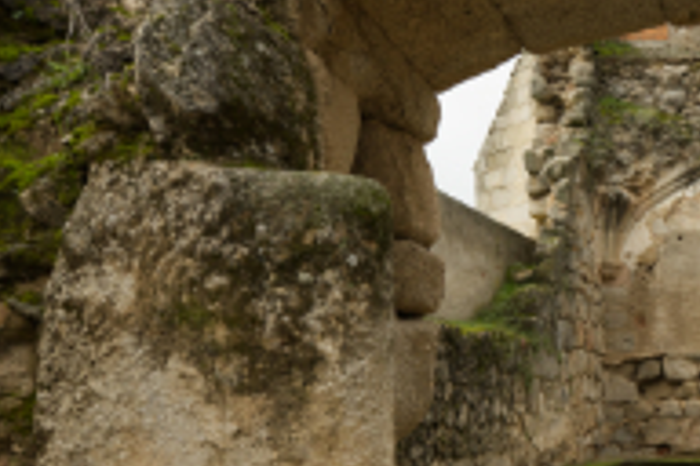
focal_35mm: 51
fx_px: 992
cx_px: 846
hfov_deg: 32.1
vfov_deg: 25.9
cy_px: 393
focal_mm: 14
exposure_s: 1/160
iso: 100
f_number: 8
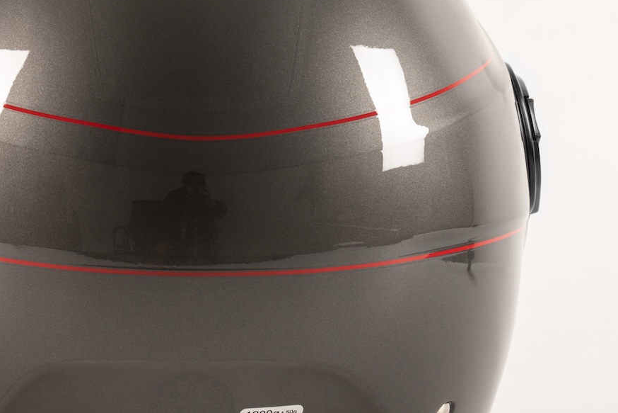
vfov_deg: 8.4
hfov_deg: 12.5
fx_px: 2816
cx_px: 192
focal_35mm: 164
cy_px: 110
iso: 200
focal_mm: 70
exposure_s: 1/125
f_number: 11
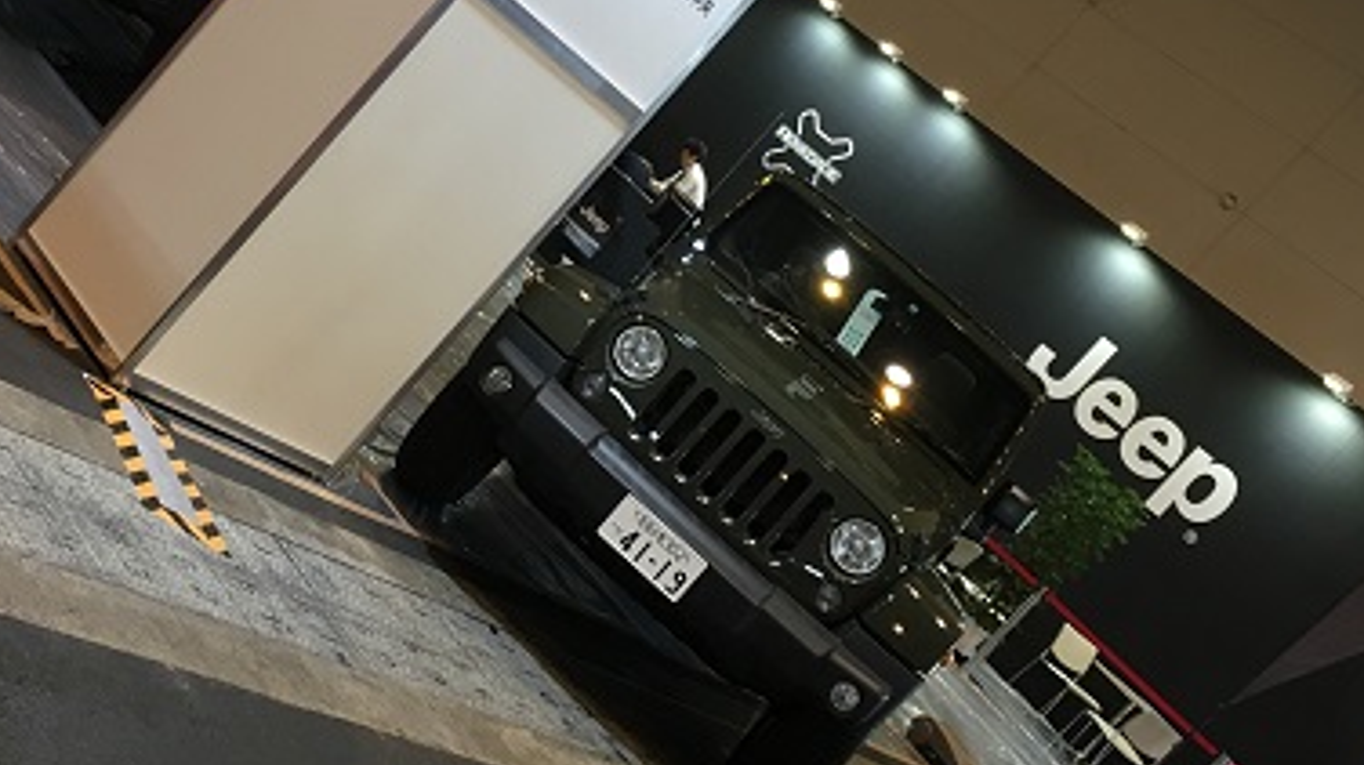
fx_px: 2024
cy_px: 239
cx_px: 501
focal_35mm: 56
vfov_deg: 21.3
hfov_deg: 37.0
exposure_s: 1/30
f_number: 2.2
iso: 80
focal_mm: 4.15
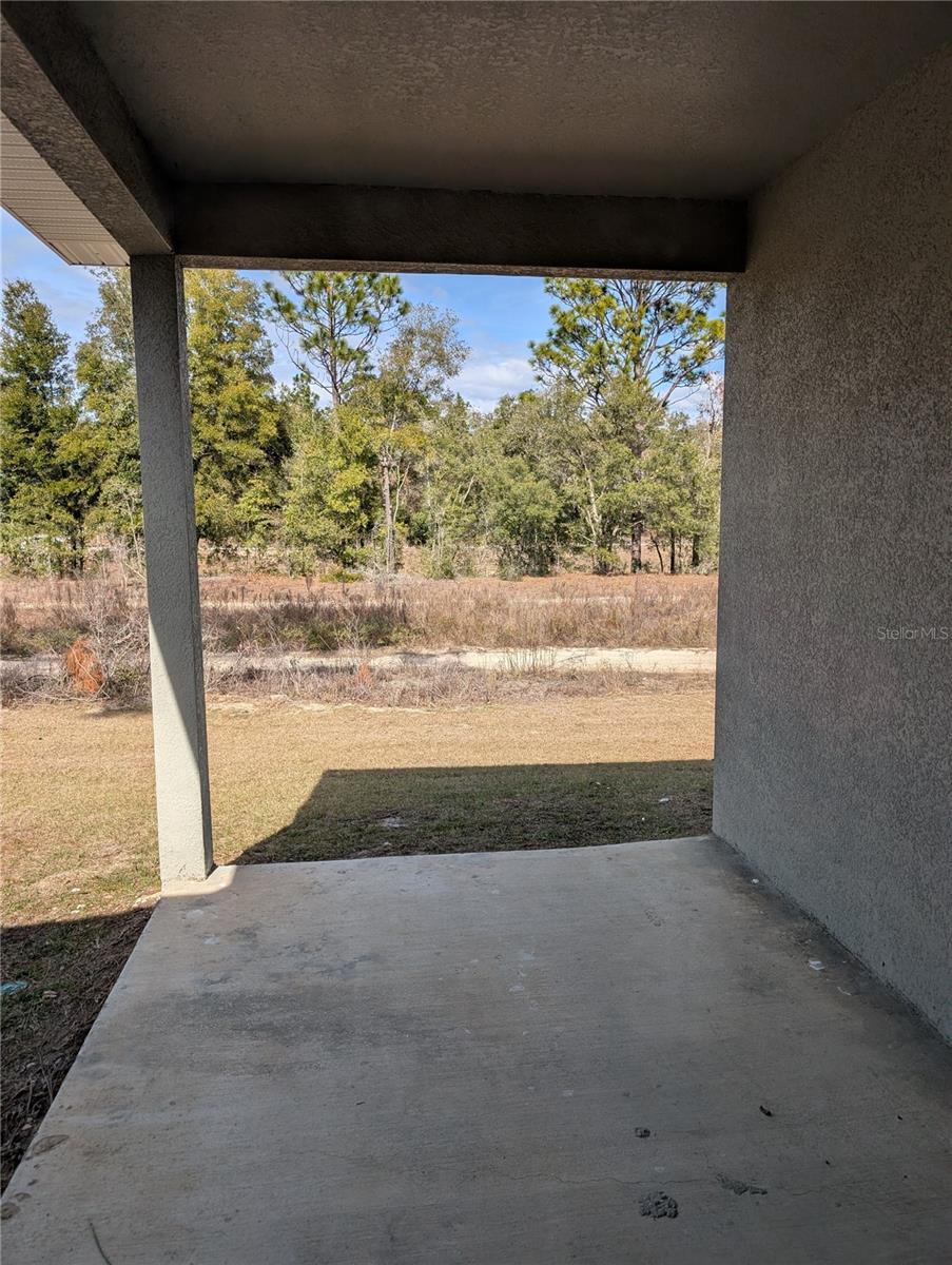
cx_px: 476
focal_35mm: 24
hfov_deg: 56.9
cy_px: 632
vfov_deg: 71.5
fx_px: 878
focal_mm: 6.9
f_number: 1.68
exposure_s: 1/623
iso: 19
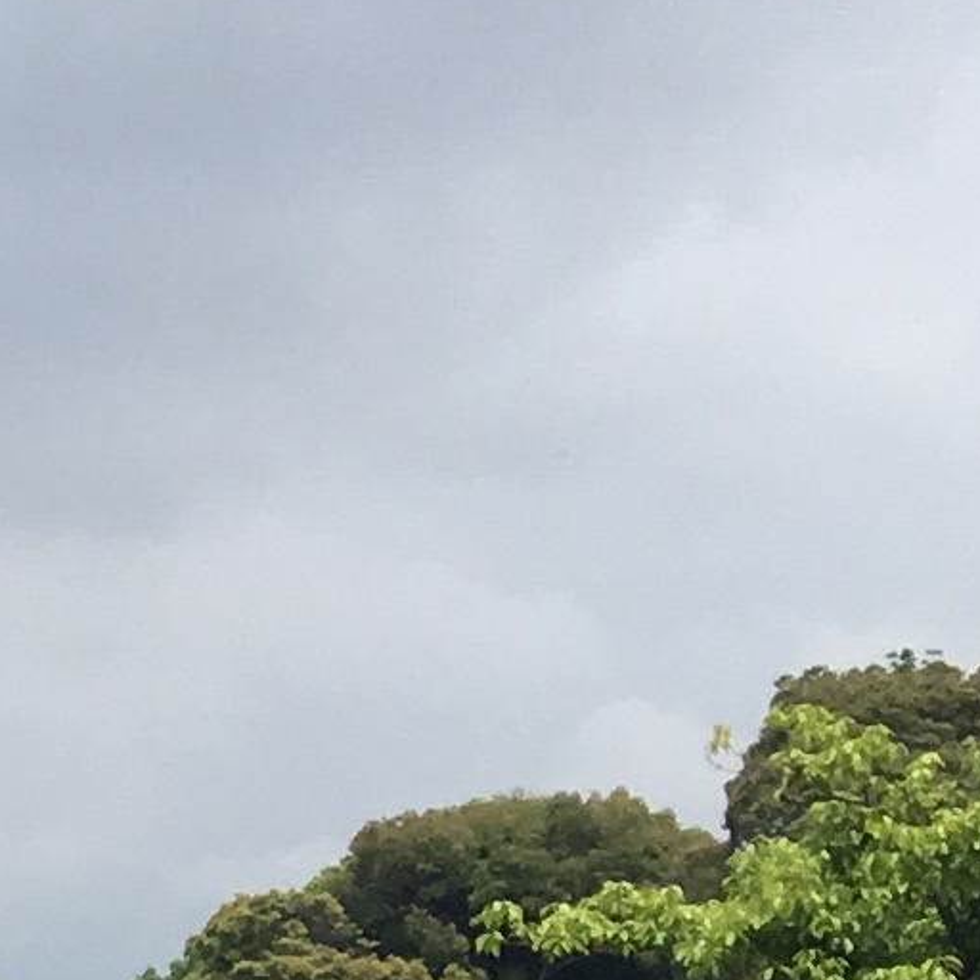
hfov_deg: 7.3
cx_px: -2364
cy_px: 1859
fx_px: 6470
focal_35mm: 202
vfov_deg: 8.3
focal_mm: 4.15
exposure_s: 1/1709
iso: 25
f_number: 2.2
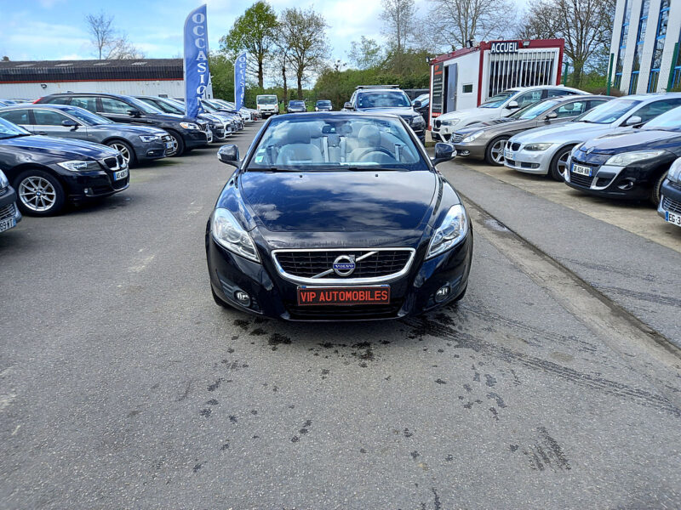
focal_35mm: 25
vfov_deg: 54.9
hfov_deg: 69.4
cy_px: 255
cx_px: 340
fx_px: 492
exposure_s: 1/204
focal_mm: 4.6
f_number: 2
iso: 25
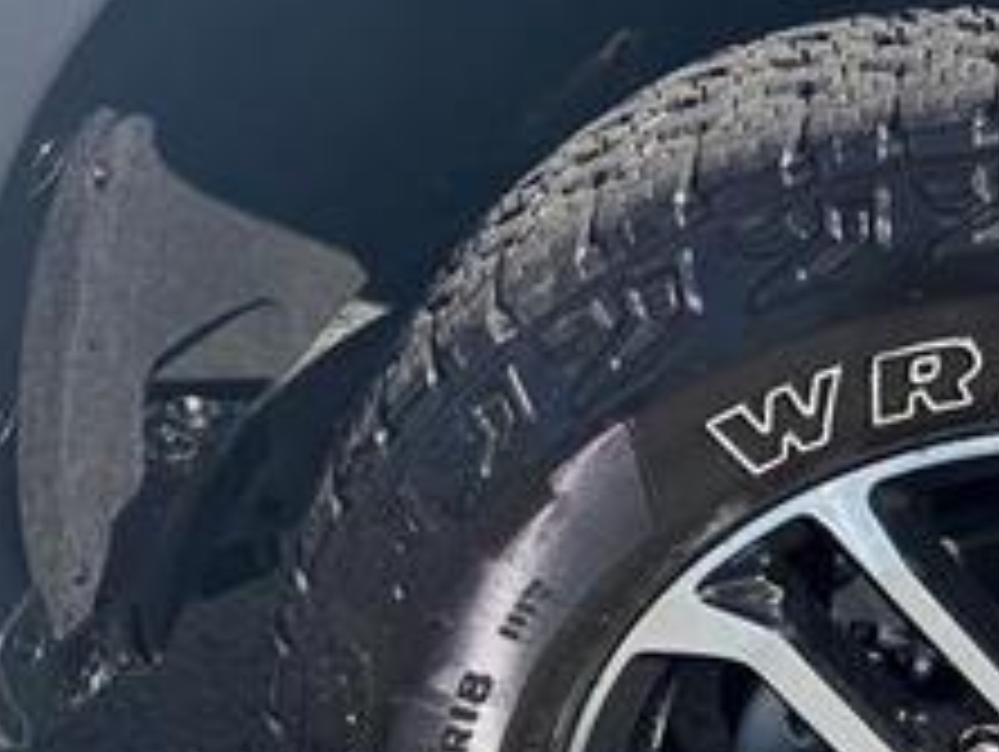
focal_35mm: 59
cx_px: 1084
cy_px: 734
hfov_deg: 29.6
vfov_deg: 23.9
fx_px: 1705
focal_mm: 5.96
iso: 64
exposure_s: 1/2141
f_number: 1.6
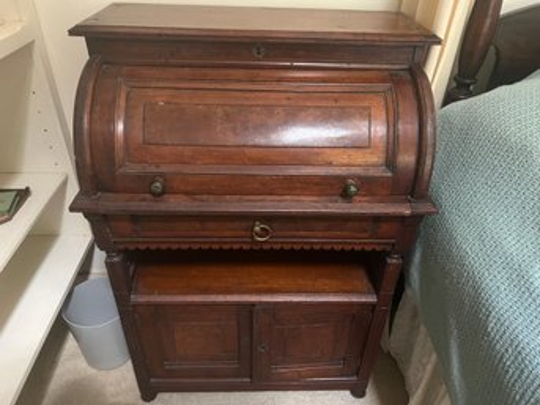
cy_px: 202
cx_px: 270
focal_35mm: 26
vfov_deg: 53.0
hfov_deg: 67.3
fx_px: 405
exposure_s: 1/36
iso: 640
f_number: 1.5
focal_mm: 5.7
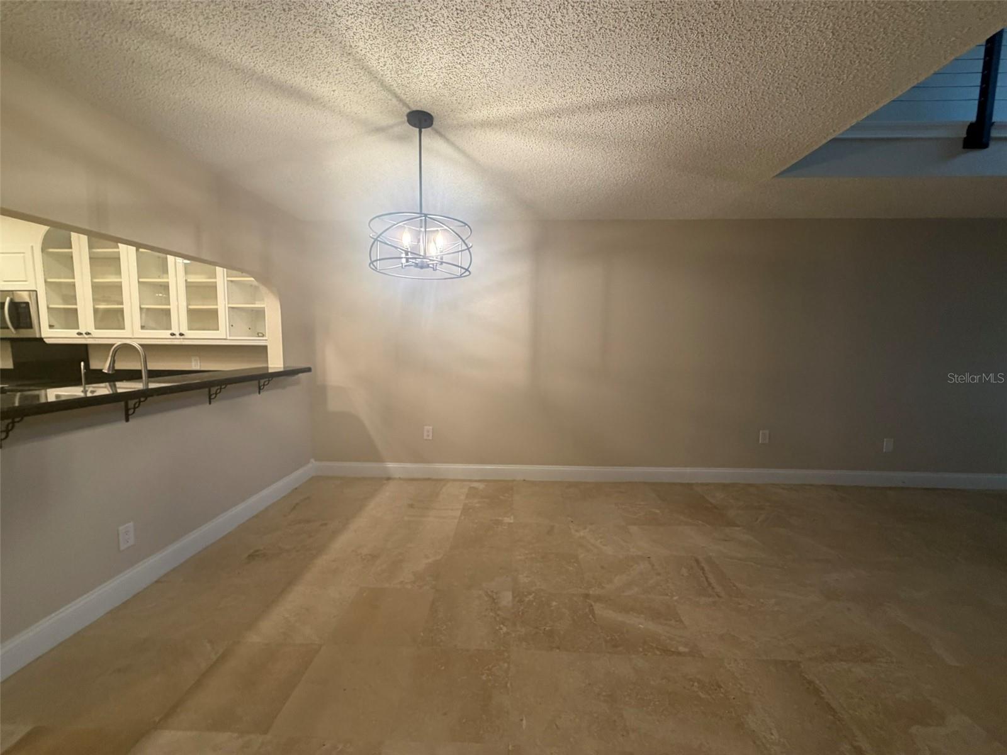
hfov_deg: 102.1
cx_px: 504
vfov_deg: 85.7
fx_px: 407
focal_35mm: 14
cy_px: 378
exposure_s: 1/60
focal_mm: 2.22
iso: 250
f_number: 2.2
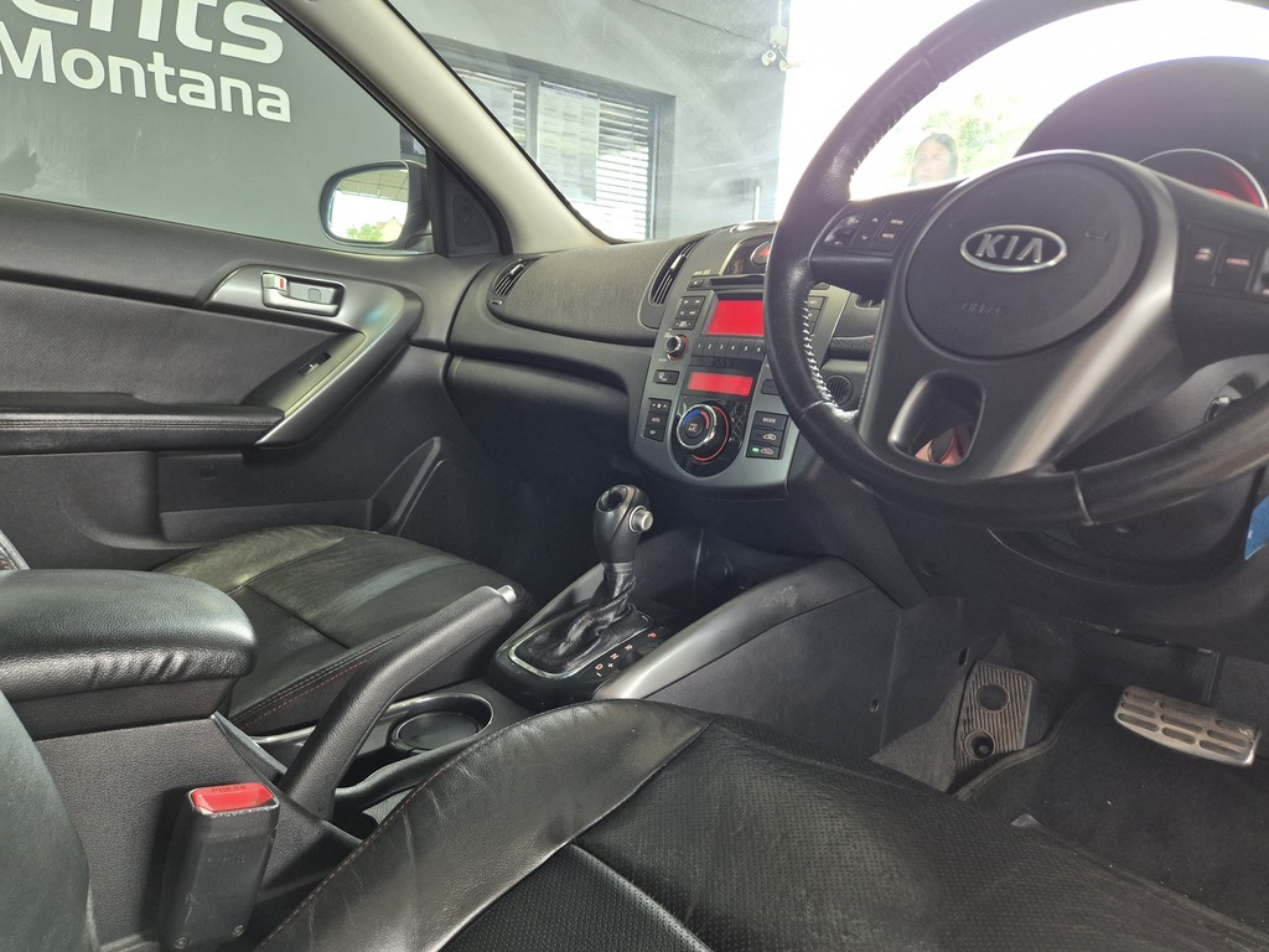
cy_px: 476
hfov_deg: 73.9
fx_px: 843
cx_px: 634
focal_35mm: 23
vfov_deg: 58.9
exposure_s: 1/100
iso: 640
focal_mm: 5.4
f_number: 1.8
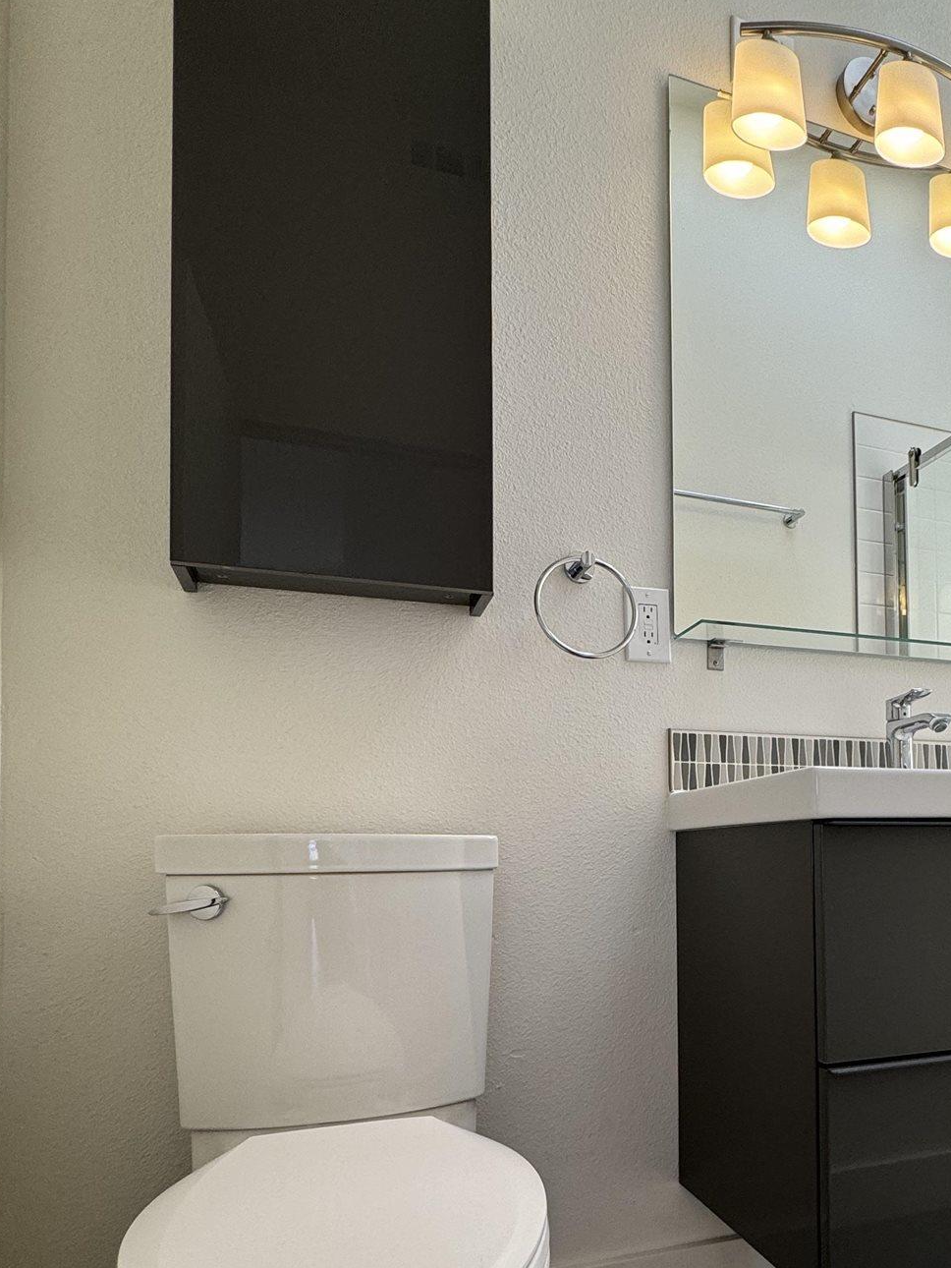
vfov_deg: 67.8
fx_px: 915
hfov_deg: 52.9
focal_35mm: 25
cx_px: 694
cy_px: 829
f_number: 2.2
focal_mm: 2.22
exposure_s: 1/120
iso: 80
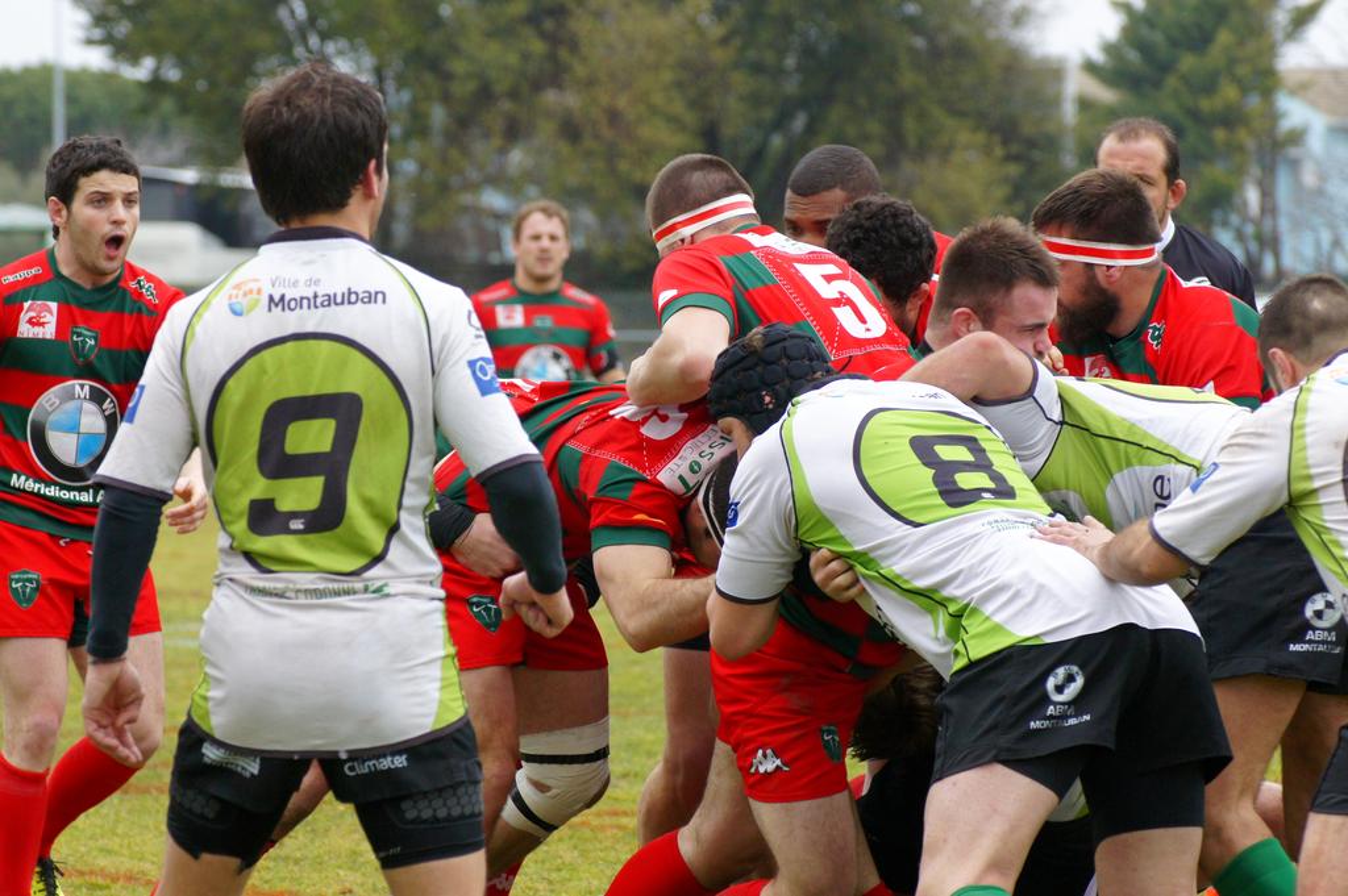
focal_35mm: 240
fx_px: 8979
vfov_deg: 5.7
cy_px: 448
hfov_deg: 8.6
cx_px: 674
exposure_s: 1/640
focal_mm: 160
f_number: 6.3
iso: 800
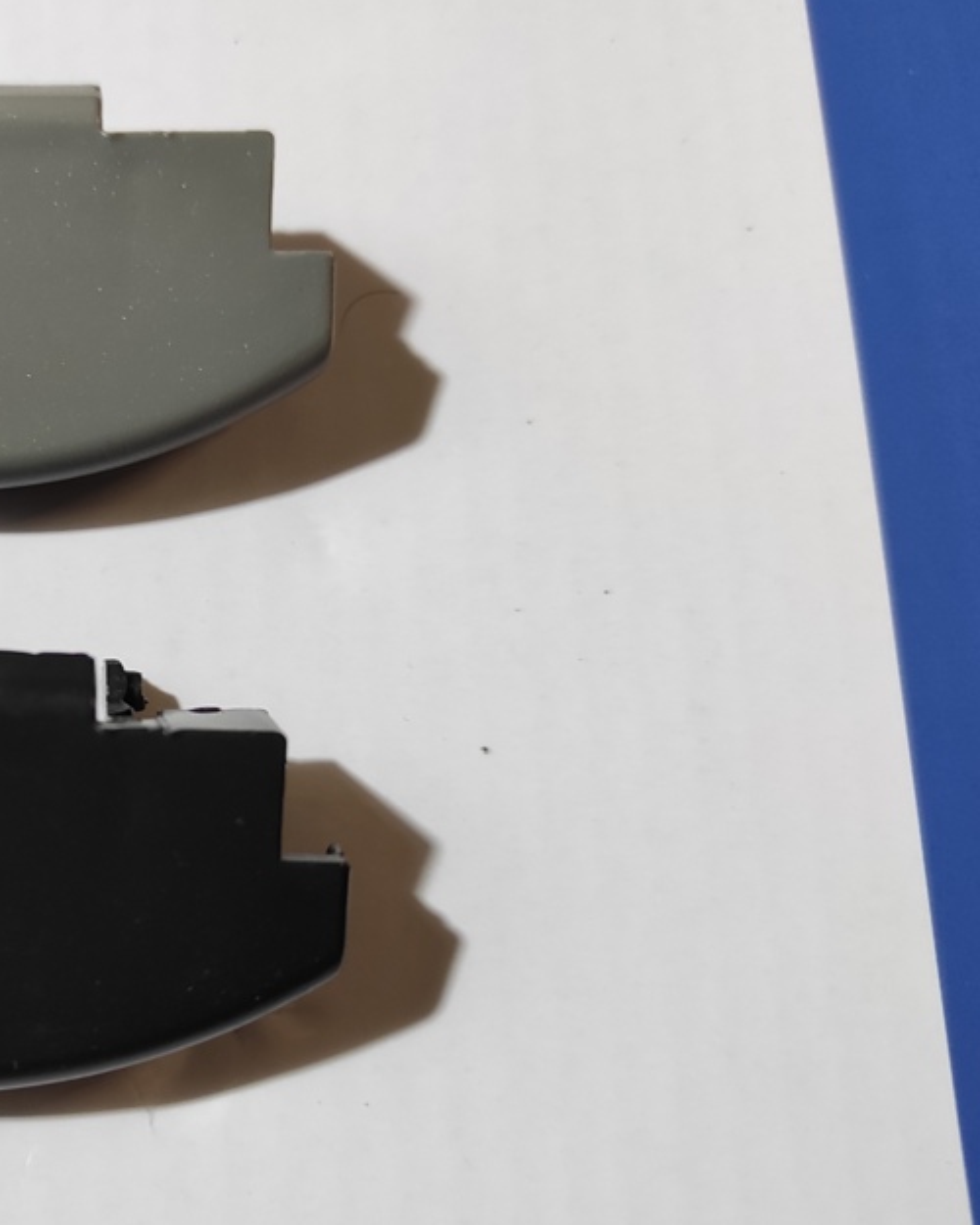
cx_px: 47
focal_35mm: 39
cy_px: 645
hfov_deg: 35.3
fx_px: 1414
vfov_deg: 46.8
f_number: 1.89
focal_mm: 5.43
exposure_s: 1/50
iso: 374
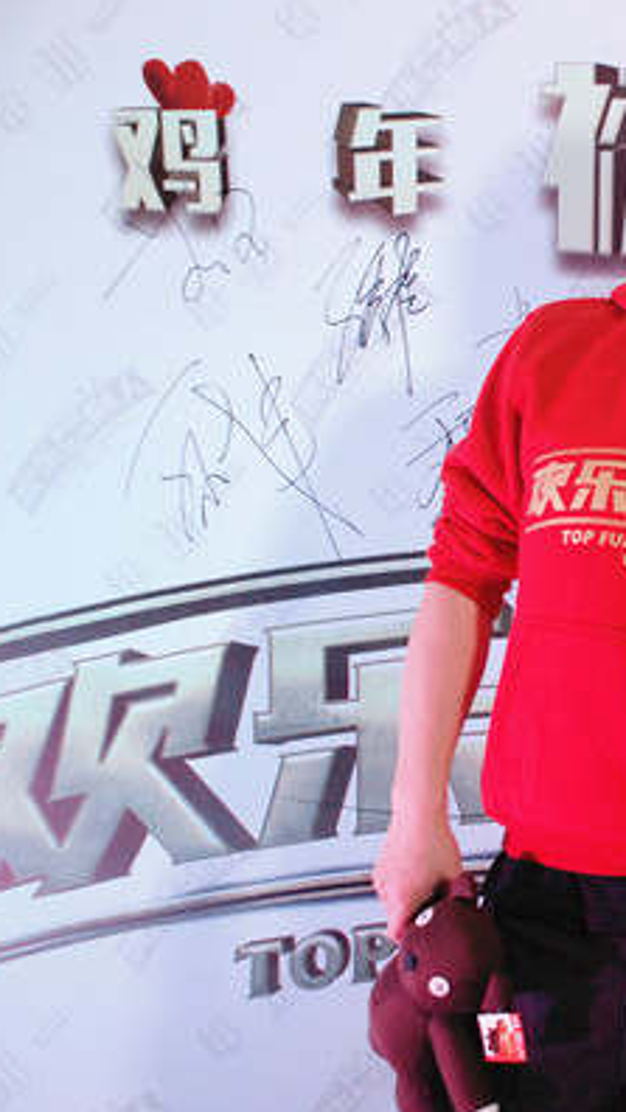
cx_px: 825
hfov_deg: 15.5
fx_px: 2176
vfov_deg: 28.7
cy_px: 557
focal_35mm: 74
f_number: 5
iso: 1600
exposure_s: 1/100
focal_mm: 31
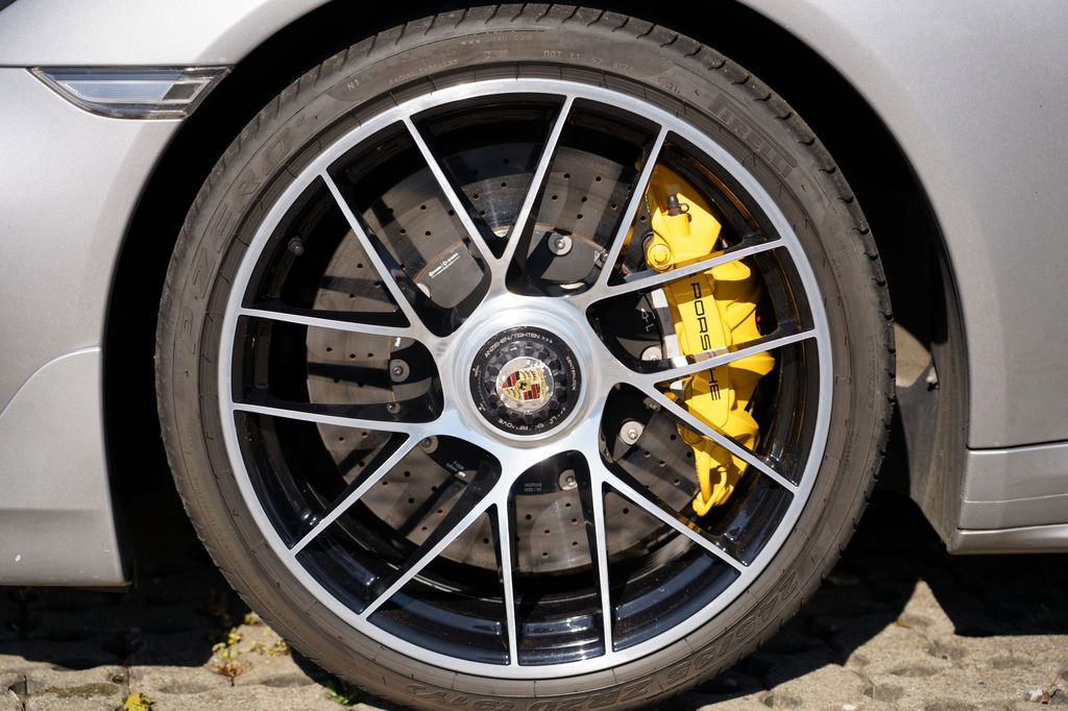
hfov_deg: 24.8
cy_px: 356
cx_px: 534
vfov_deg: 16.6
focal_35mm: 82
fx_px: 2432
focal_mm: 82
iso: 100
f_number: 4
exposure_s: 1/640
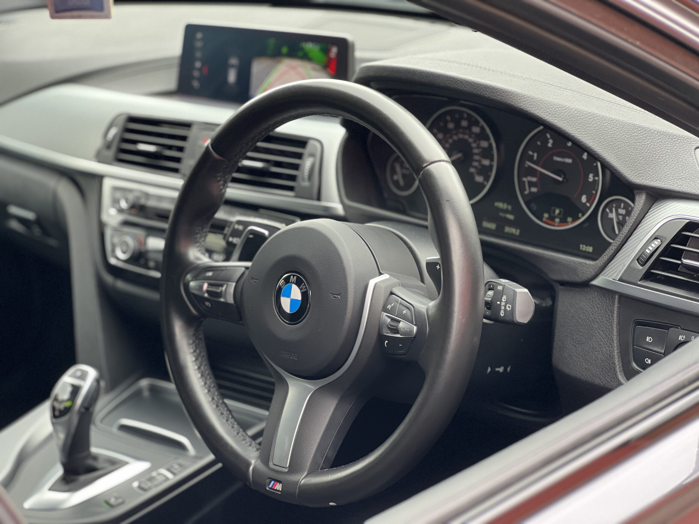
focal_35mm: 77
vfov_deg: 19.1
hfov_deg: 25.3
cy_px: 262
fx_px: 1555
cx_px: 350
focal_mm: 9
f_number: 2.8
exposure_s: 1/115
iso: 250
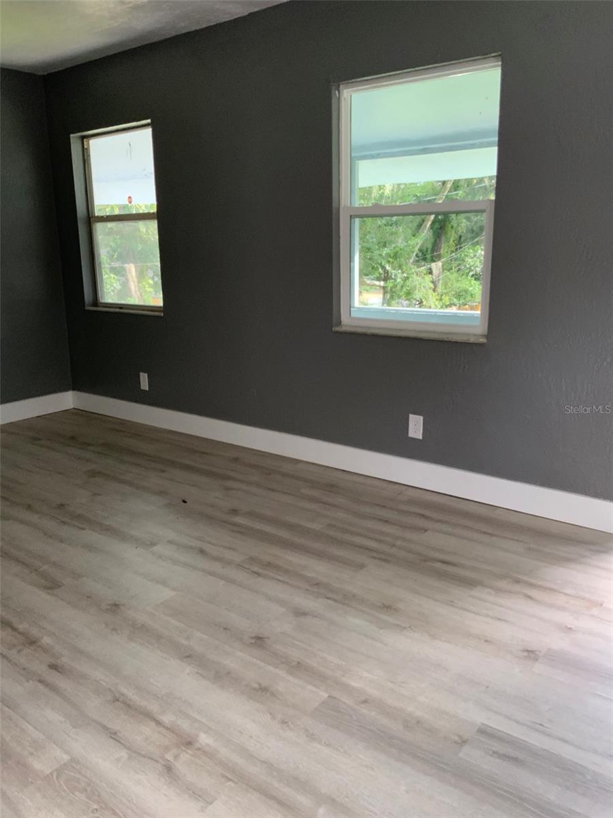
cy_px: 409
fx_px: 685
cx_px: 306
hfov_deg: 48.2
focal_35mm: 29
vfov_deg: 61.7
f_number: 1.8
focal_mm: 3
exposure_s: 1/60
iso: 50
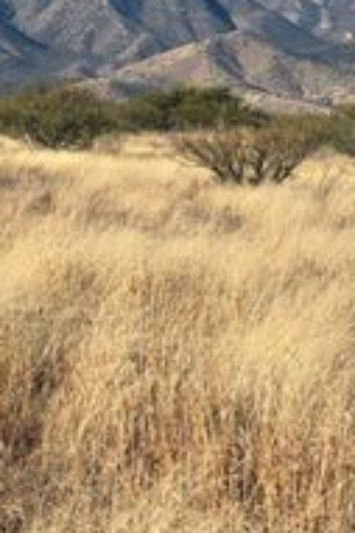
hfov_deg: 9.8
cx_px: -310
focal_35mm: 131
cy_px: 85
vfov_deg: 15.5
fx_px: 1941
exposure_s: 1/6024
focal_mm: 6.76
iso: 80
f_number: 1.78
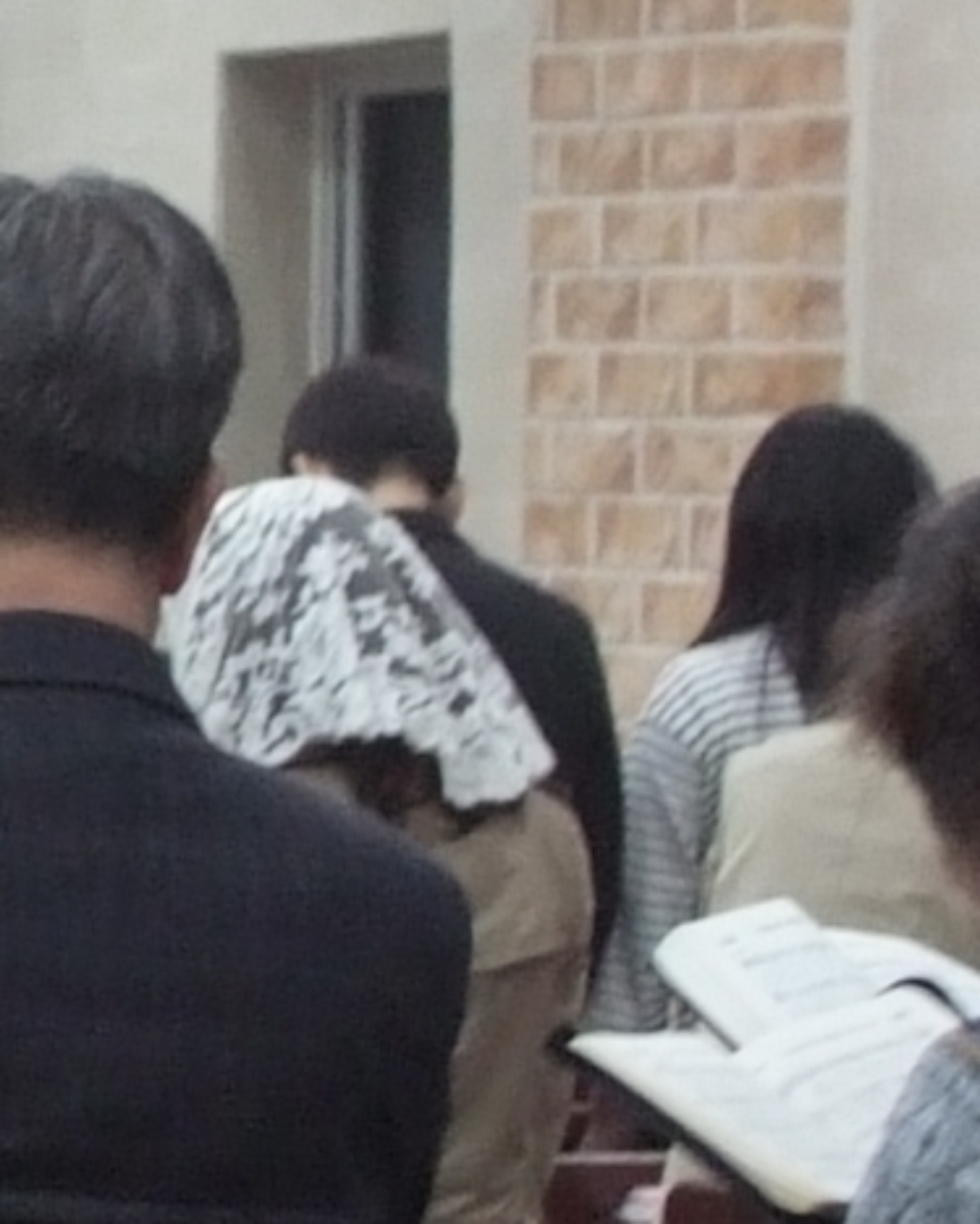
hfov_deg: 5.8
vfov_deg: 7.6
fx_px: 9239
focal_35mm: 255
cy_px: 886
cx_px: -1619
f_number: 4
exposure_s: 1/57
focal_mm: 28
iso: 1600
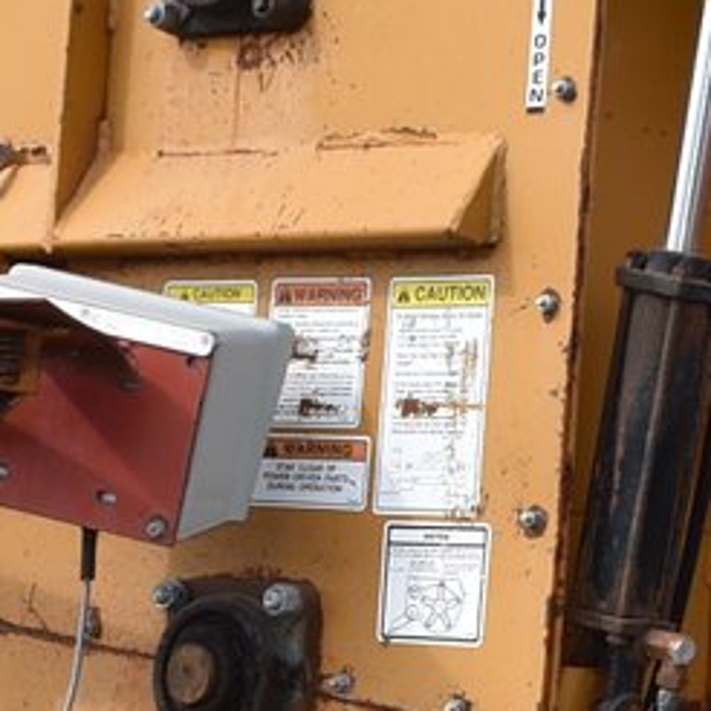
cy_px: 793
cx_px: 350
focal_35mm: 176
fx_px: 4090
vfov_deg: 9.8
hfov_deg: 9.9
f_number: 9
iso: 100
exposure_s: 1/200
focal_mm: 20
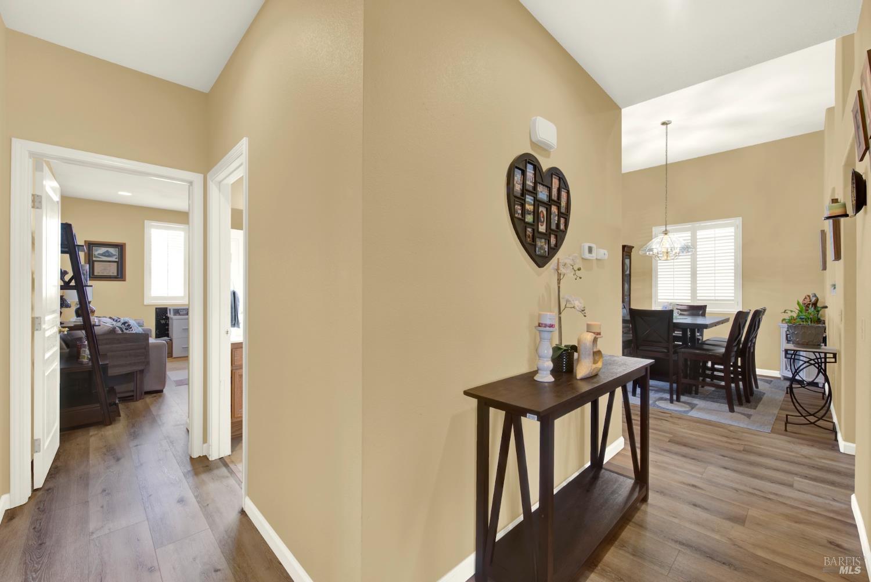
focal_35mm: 14
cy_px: 291
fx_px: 339
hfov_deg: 104.2
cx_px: 436
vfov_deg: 81.3
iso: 100
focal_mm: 14
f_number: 14
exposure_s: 1/2
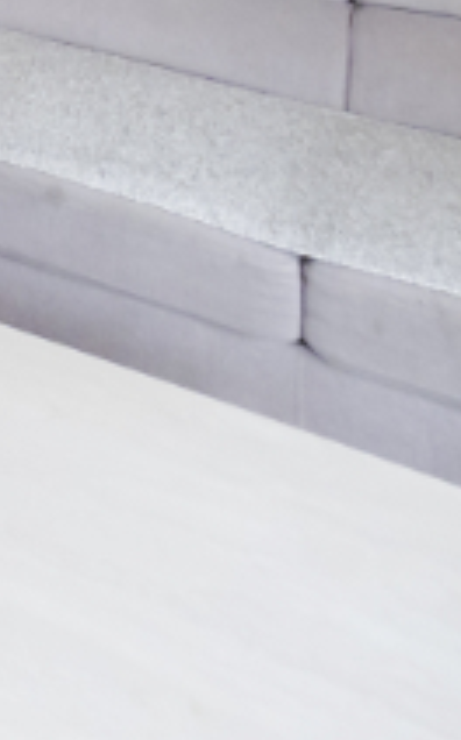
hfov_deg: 11.1
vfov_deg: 21.4
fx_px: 1411
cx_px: -946
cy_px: -534
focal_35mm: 70
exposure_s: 1/30
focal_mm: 7
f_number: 4
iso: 400
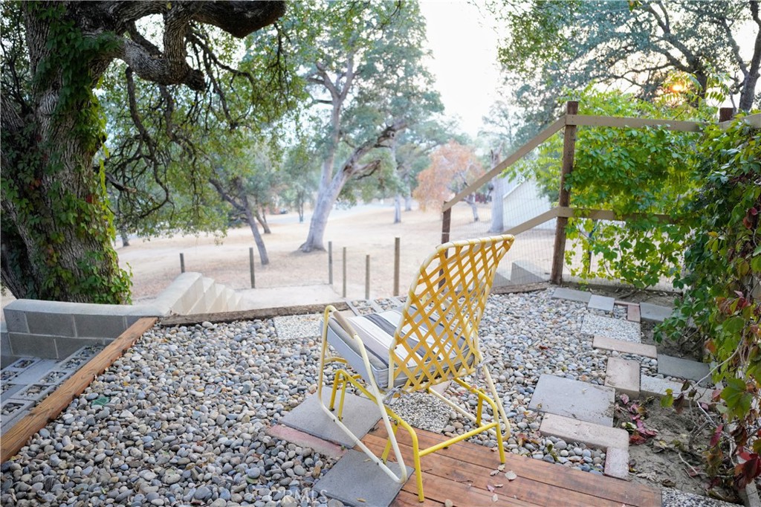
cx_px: 380
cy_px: 254
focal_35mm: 24
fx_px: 507
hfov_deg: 73.8
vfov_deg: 53.1
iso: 3200
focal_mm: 24
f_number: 2.8
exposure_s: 1/640
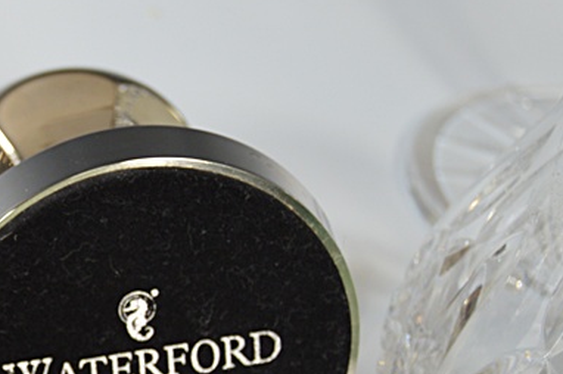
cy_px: 258
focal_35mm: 137
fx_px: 2145
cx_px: -115
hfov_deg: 14.5
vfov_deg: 10.0
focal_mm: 35
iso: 400
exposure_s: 1/80
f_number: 4.5
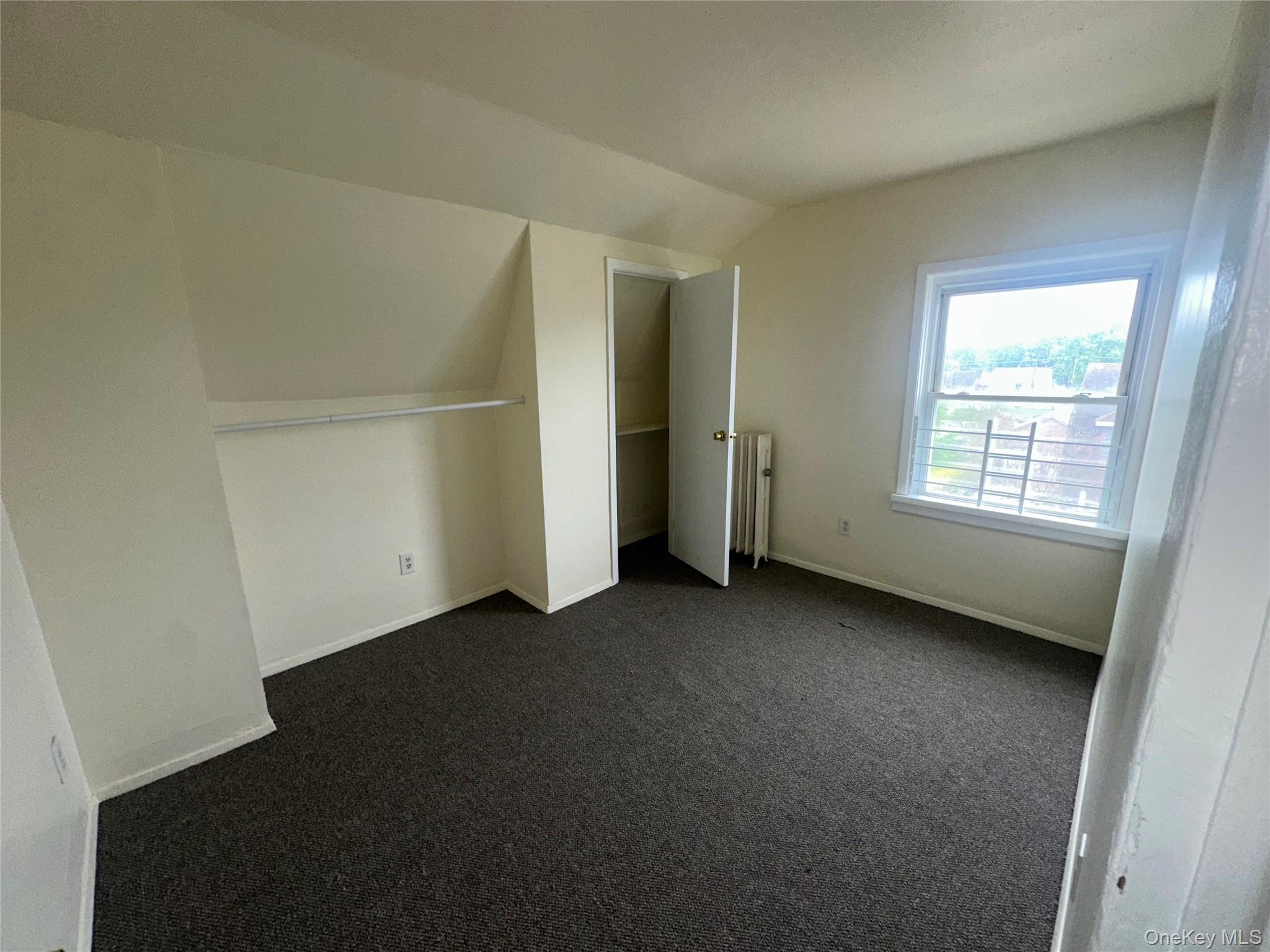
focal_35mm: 14
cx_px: 635
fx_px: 514
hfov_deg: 102.1
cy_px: 476
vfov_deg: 85.7
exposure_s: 1/122
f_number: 2.2
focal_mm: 2.22
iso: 64
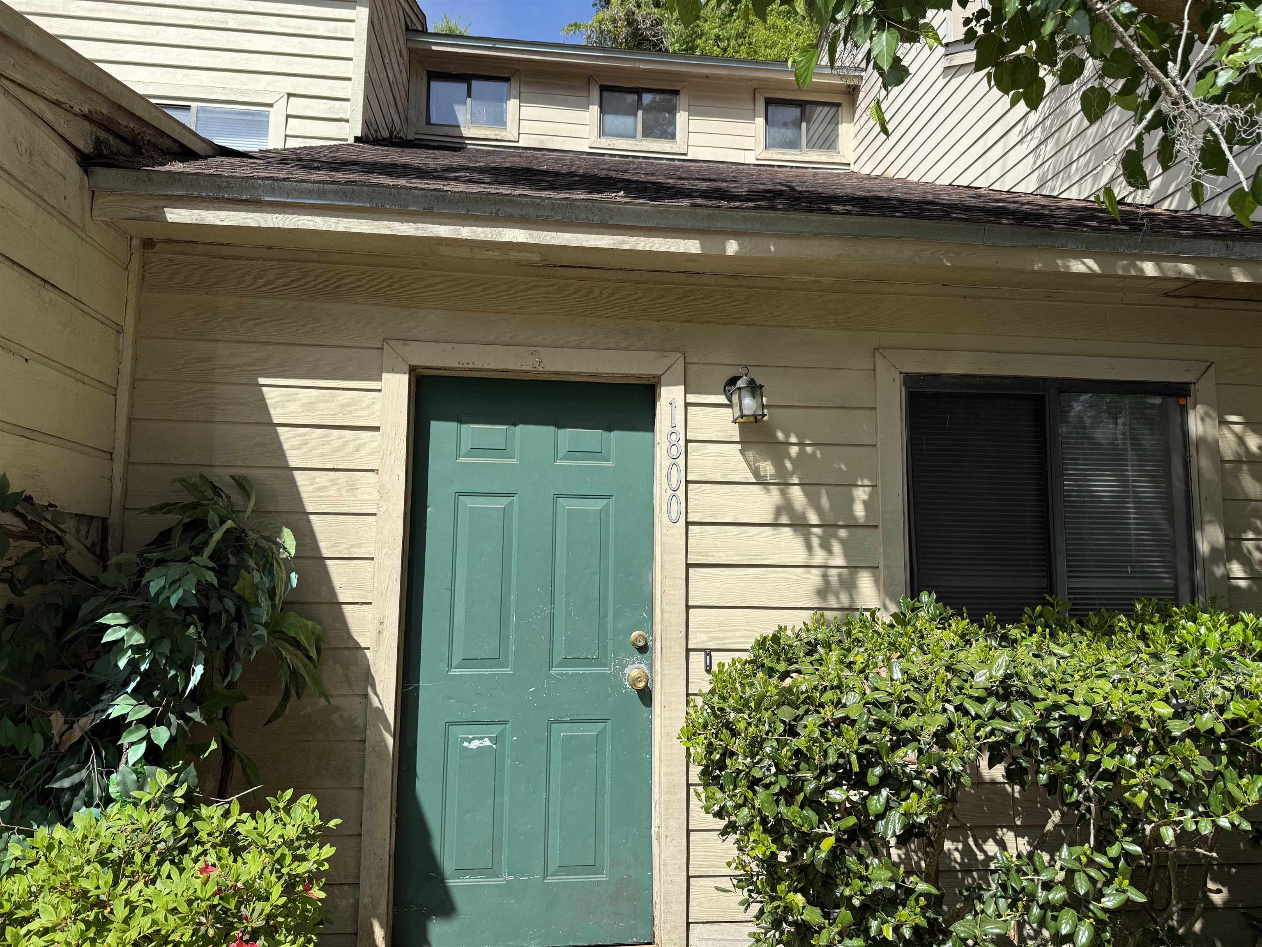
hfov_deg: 71.6
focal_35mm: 24
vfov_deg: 56.8
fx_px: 875
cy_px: 474
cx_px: 631
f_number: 1.78
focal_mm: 6.76
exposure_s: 1/3425
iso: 80
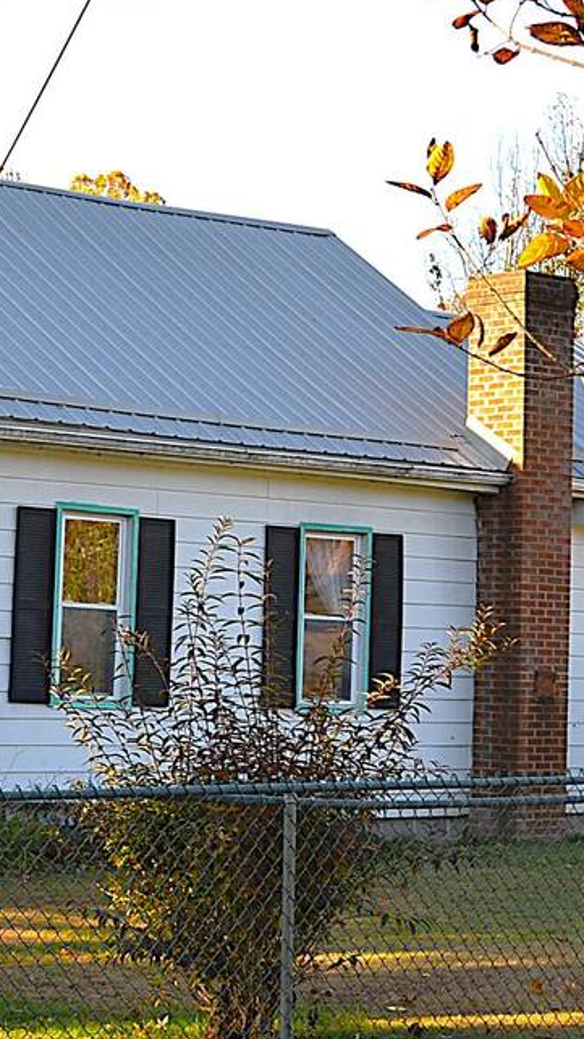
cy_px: 472
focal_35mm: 94
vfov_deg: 22.7
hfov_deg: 12.8
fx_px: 2588
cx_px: 83
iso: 100
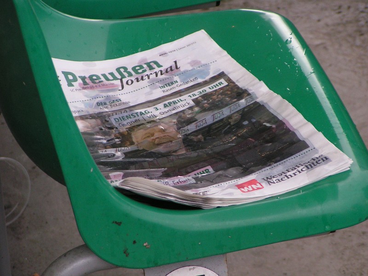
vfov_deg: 5.7
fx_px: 2753
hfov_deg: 7.6
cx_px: 184
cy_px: 138
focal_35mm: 259
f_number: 3.5
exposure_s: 1/320
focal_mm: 39.6
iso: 125
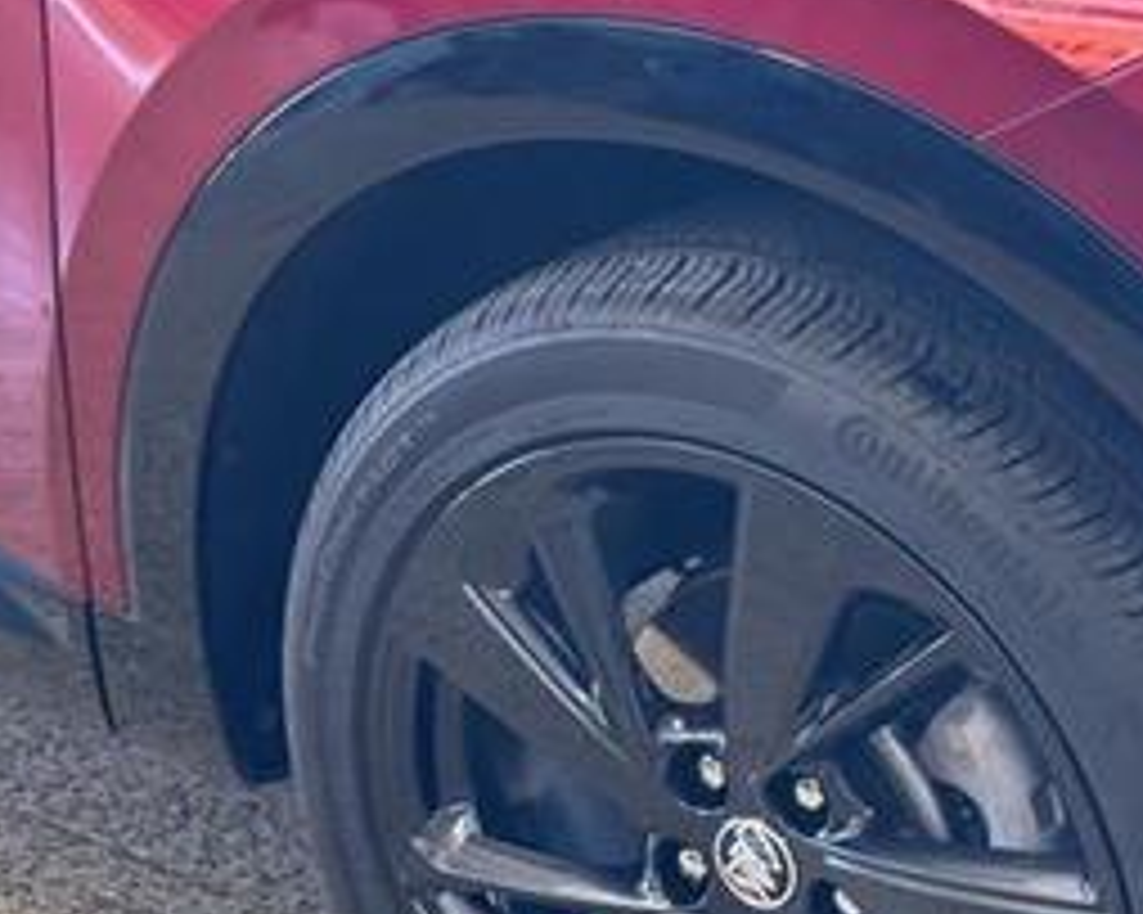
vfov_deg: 16.3
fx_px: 3145
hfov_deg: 20.4
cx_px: 878
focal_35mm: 93
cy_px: 819
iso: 200
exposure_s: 1/60
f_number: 1.78
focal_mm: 6.76
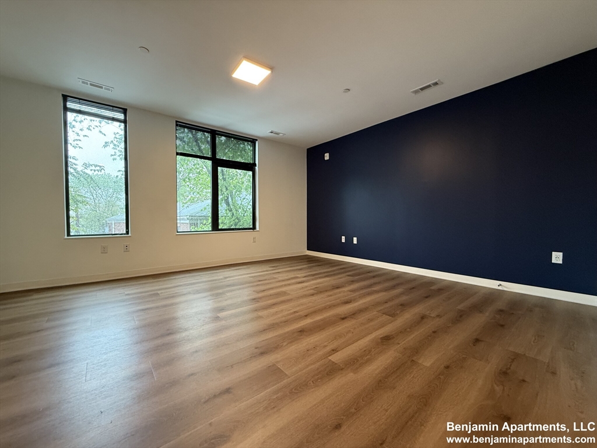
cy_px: 224
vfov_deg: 85.7
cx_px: 298
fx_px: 241
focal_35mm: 14
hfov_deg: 102.1
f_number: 2.2
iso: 320
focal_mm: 2.22
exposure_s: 1/60
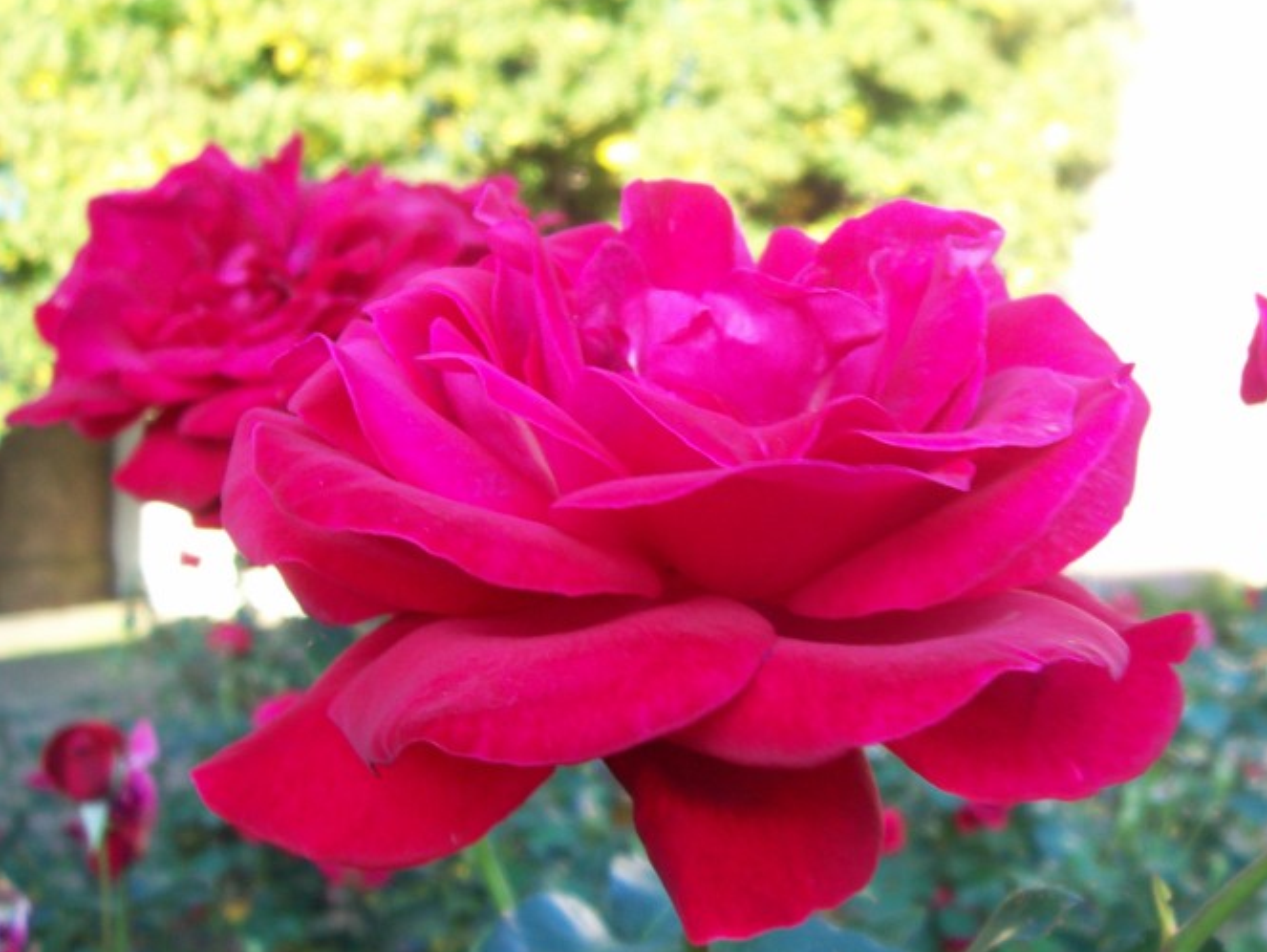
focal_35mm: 41
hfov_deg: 45.5
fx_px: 1501
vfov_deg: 35.2
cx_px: 762
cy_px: 474
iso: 80
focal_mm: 5.6
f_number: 2.7
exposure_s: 1/81.8
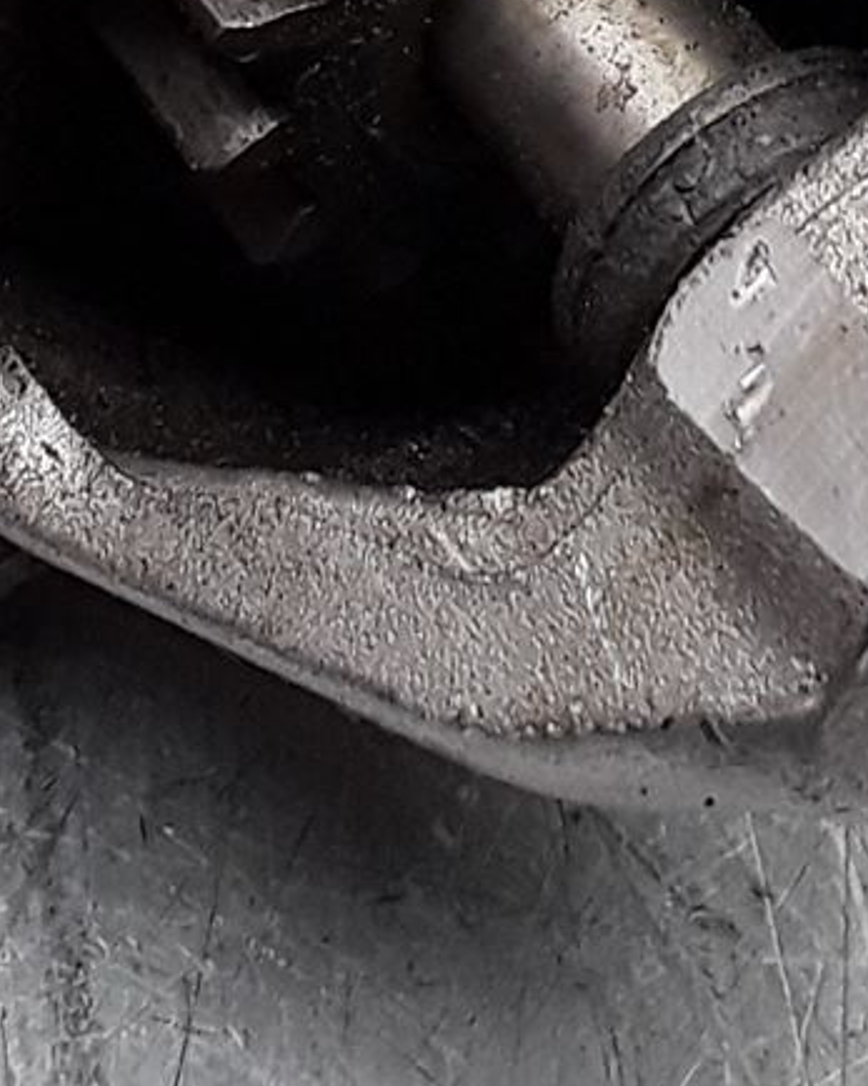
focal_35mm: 129
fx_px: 4144
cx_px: 220
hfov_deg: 11.9
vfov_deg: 14.1
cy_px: -475
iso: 50
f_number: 1.9
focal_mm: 2.91
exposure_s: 1/50
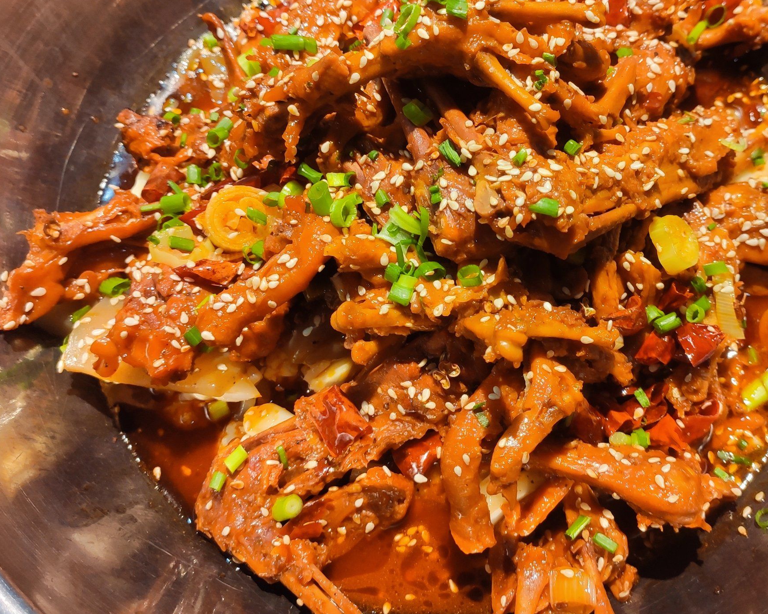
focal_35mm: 40
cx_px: 497
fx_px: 909
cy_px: 250
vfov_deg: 37.2
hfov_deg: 45.3
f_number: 1.75
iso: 160
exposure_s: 1/50
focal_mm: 4.77
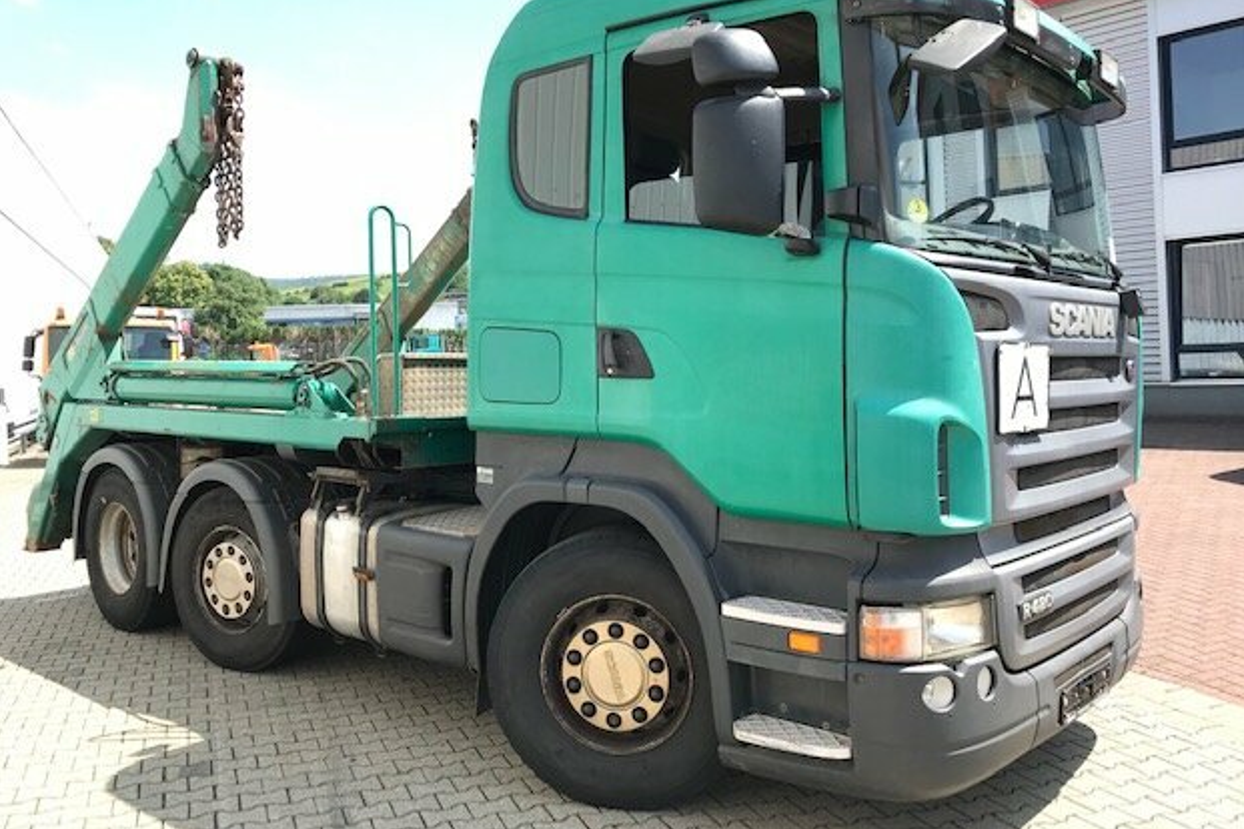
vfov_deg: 43.5
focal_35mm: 30
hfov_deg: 61.9
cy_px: 366
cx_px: 605
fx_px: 1037
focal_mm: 3.99
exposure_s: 1/805
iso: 20
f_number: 1.8
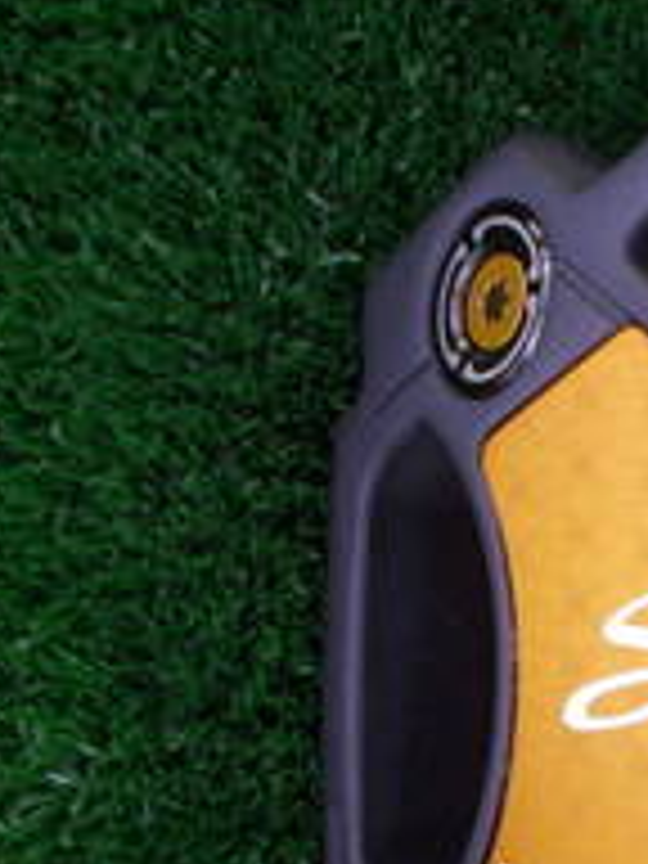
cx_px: 778
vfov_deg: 29.6
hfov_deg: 21.0
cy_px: 590
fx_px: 1622
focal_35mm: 65
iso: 125
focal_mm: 4.6
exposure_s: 1/25
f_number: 3.2
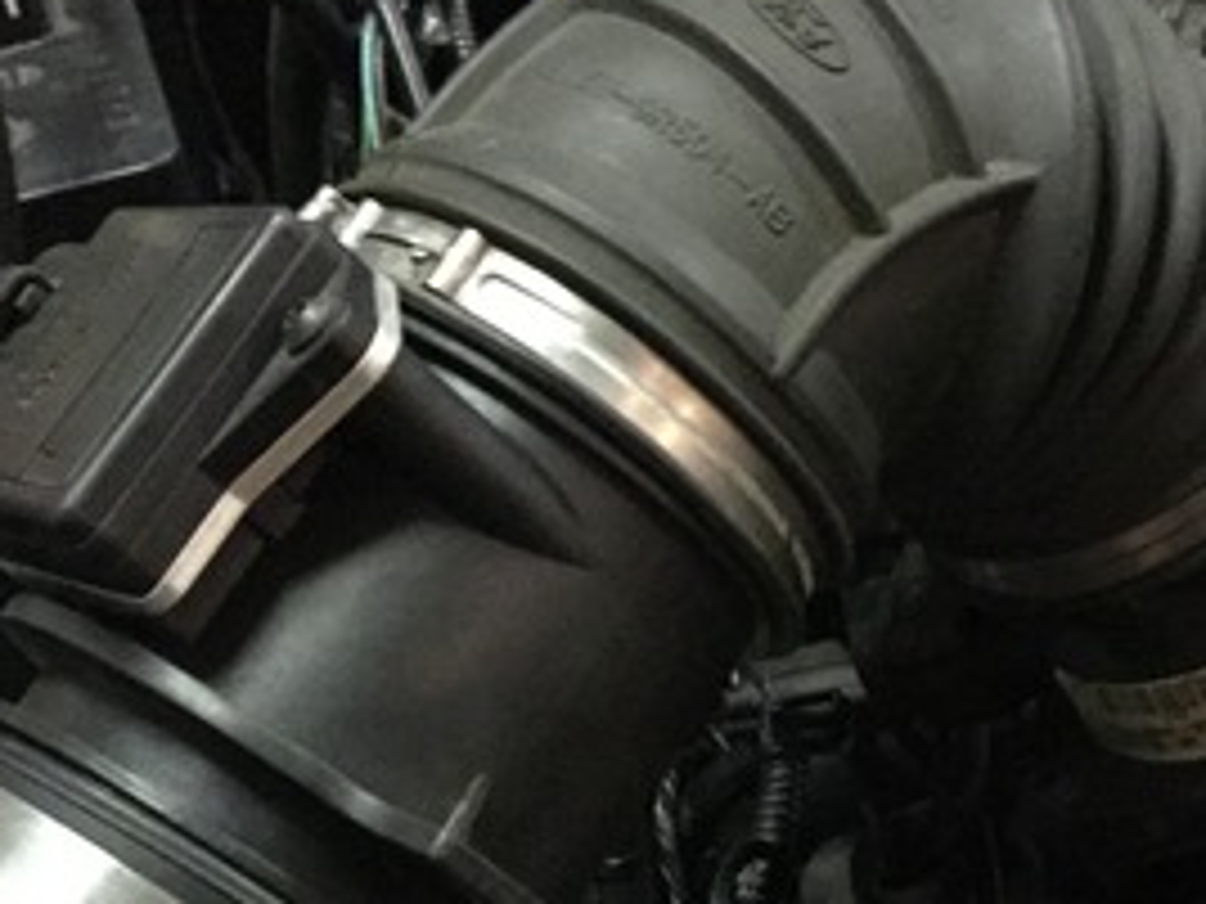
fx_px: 2578
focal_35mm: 74
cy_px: 1012
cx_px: 927
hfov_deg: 26.0
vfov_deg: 19.0
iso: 500
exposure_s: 1/15
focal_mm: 3.3
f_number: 2.4
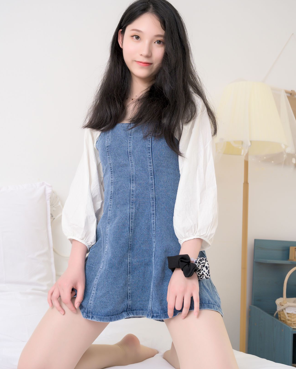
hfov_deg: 29.7
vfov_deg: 36.6
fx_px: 558
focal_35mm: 51
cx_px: 148
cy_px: 196
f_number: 5.6
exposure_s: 1/160
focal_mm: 45
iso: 500
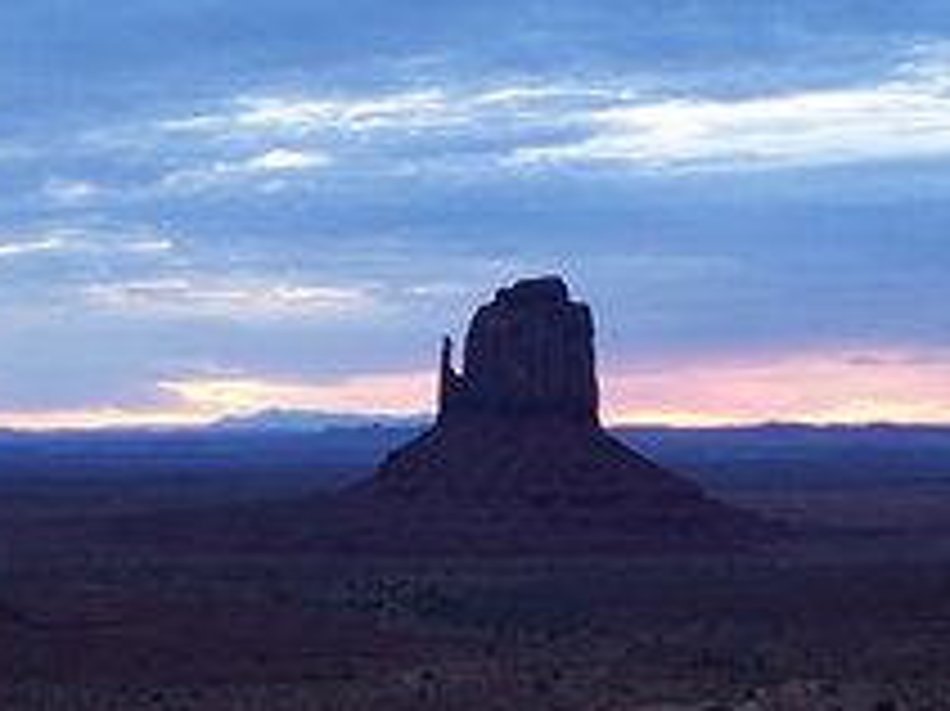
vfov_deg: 14.8
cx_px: 446
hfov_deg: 19.6
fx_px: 2743
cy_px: 396
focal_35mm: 100
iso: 80
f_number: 3.4
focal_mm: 5.5
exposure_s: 1/2
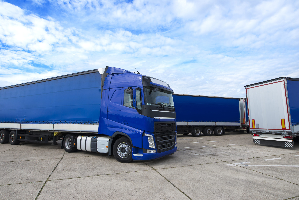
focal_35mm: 20
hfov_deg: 84.0
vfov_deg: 62.0
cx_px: 150
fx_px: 166
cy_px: 100
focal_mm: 20
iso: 320
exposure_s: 1/640
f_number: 9
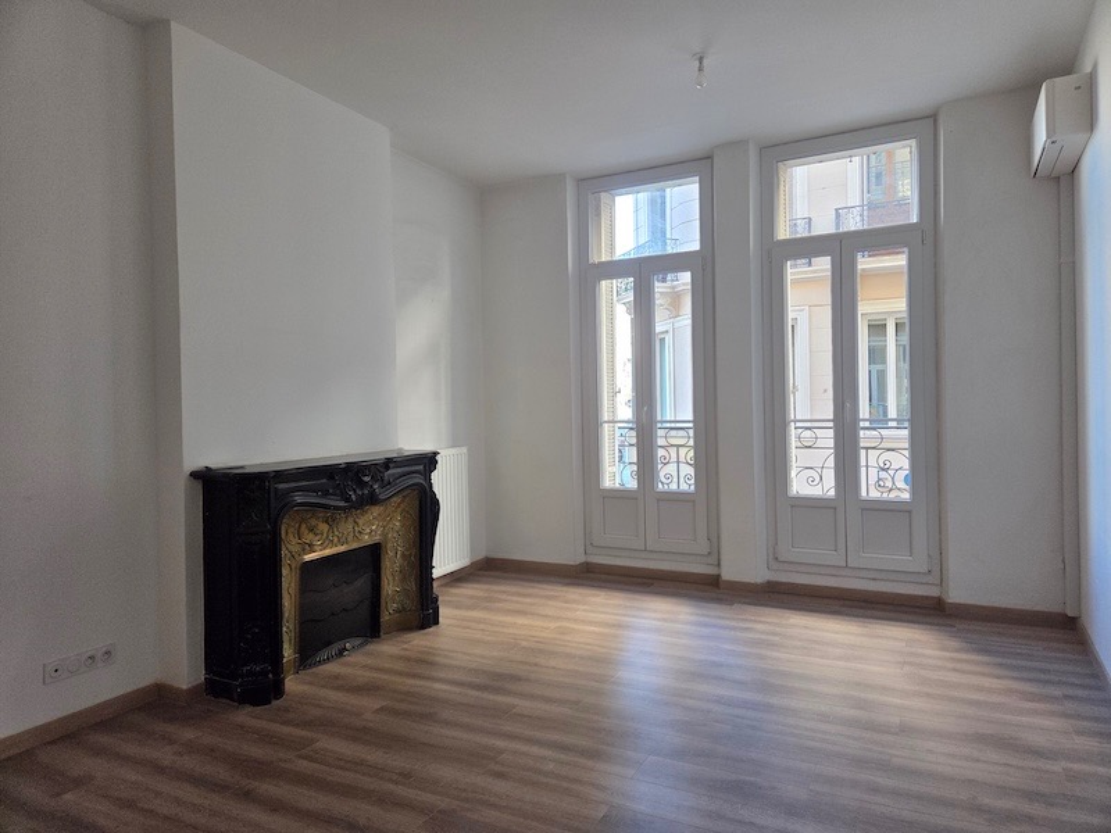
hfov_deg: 73.9
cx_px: 556
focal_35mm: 23
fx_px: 738
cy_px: 416
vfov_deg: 58.9
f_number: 1.8
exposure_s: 1/180
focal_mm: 5.4
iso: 200
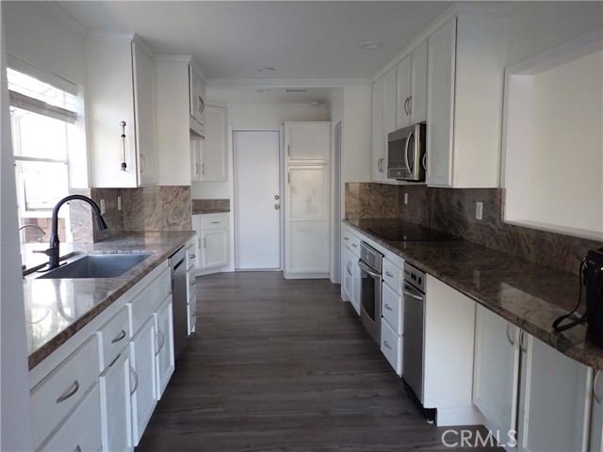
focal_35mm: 25
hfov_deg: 69.4
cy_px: 226
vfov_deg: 54.9
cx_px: 302
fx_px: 435
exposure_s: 1/80
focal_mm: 4.5
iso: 200
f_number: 2
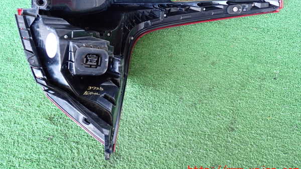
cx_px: 150
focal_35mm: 35
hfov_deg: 56.6
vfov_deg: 33.5
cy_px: 64
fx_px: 279
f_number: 2.4
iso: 400
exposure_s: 1/30
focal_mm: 5.79
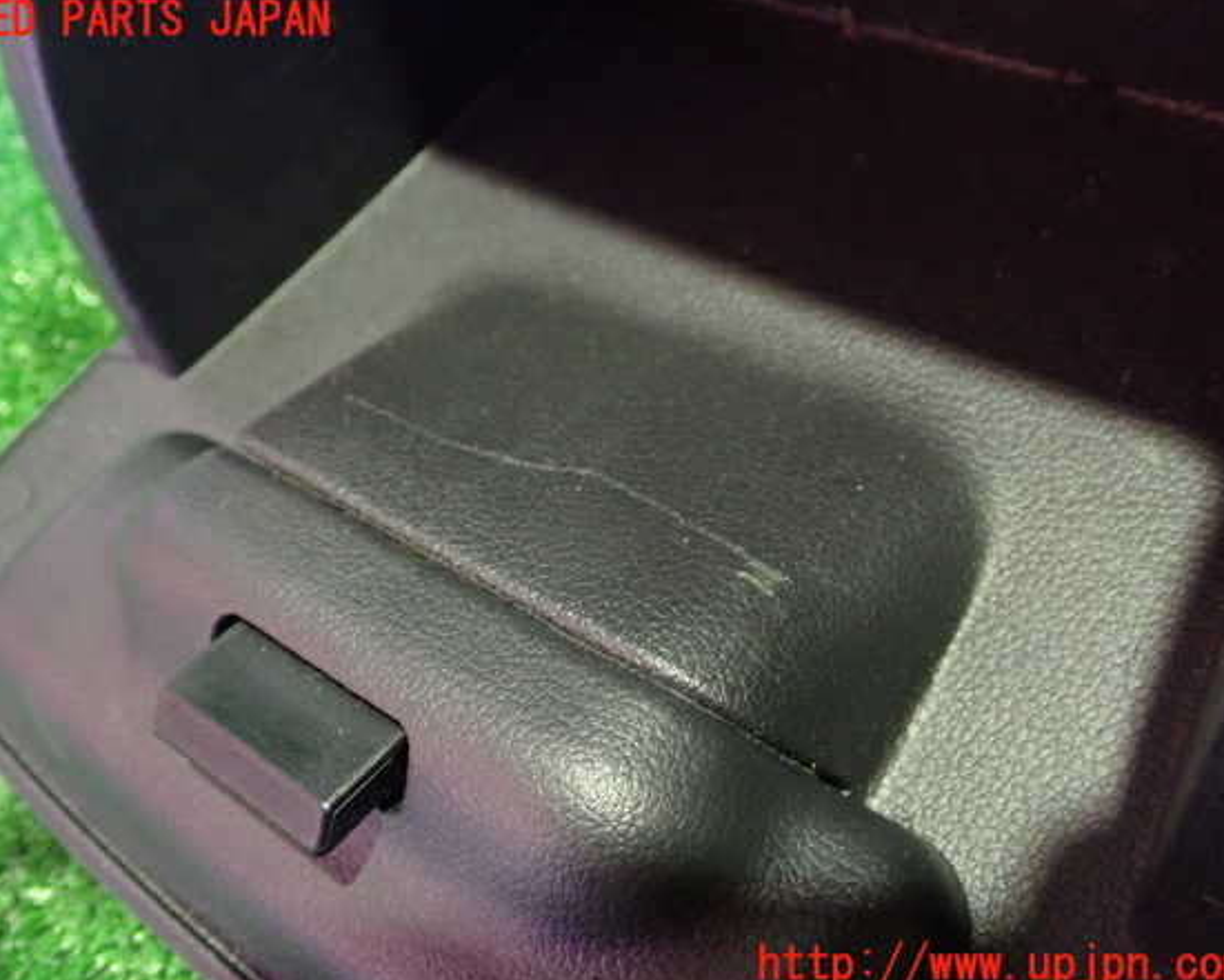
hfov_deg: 52.8
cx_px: 593
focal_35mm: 34
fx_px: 1232
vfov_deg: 43.4
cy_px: 493
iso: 800
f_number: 2.4
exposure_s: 1/13
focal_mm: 5.79
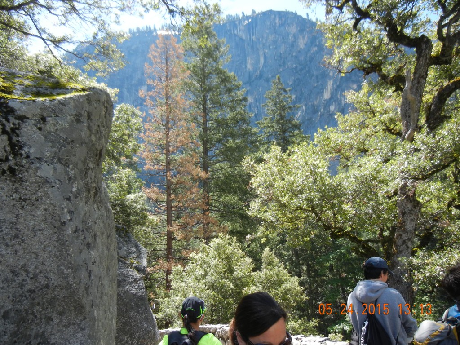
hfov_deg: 60.0
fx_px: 399
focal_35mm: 30
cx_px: 230
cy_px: 172
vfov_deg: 46.8
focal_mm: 5.4
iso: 160
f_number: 3.5
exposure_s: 1/310
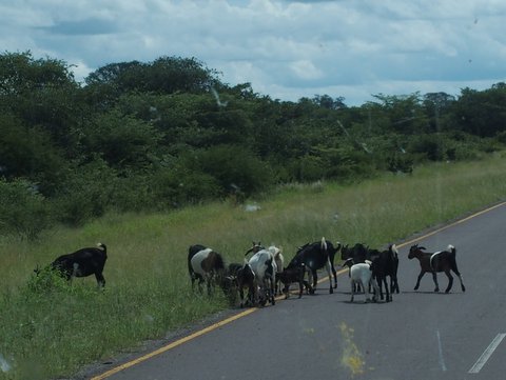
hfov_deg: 21.3
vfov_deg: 16.1
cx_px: 253
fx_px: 1346
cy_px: 190
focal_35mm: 92
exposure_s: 1/1000
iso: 100
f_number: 5
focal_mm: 19.6
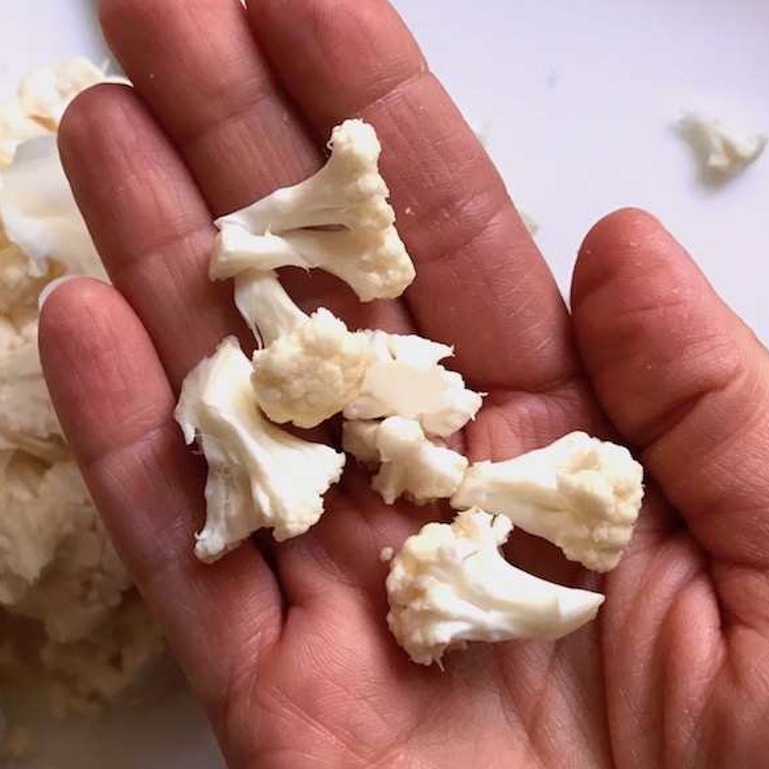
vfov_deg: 48.5
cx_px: 250
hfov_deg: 47.6
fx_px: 855
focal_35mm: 34
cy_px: 386
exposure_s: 1/20
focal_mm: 3.99
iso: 40
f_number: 1.8
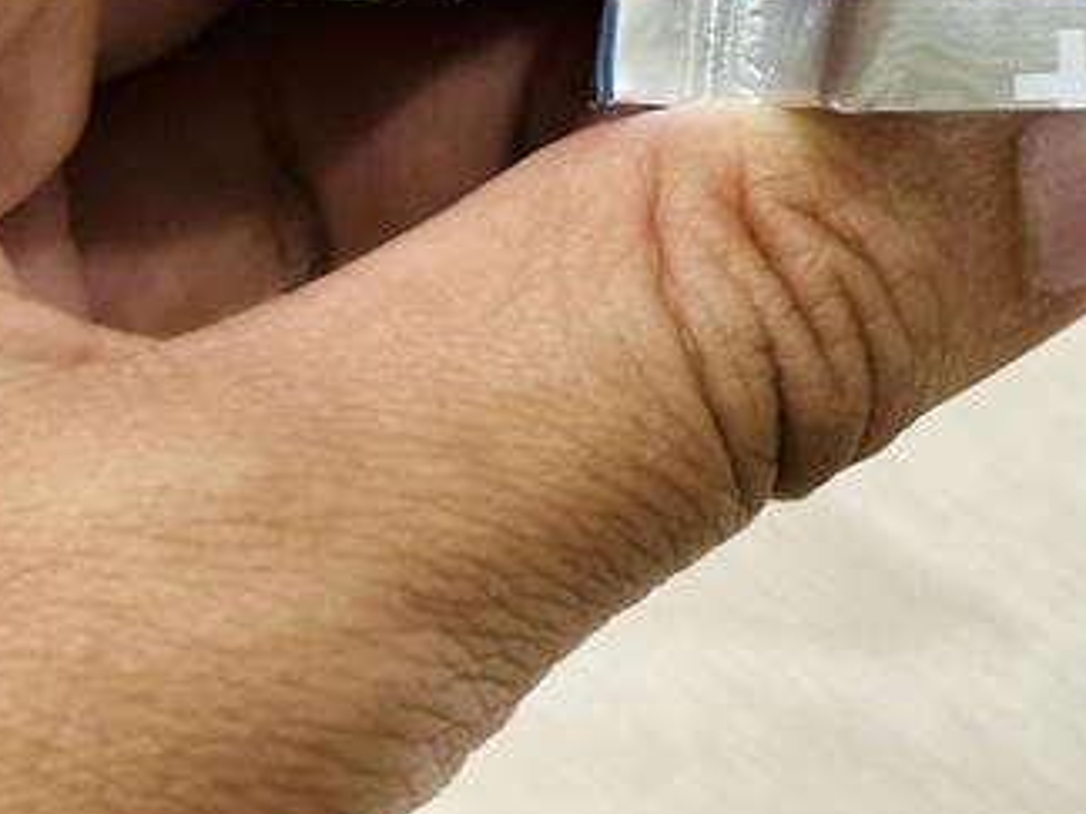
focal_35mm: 178
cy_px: -469
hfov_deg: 10.7
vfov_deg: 8.1
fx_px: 5584
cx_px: 1639
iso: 80
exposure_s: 1/60
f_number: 1.78
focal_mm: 6.86
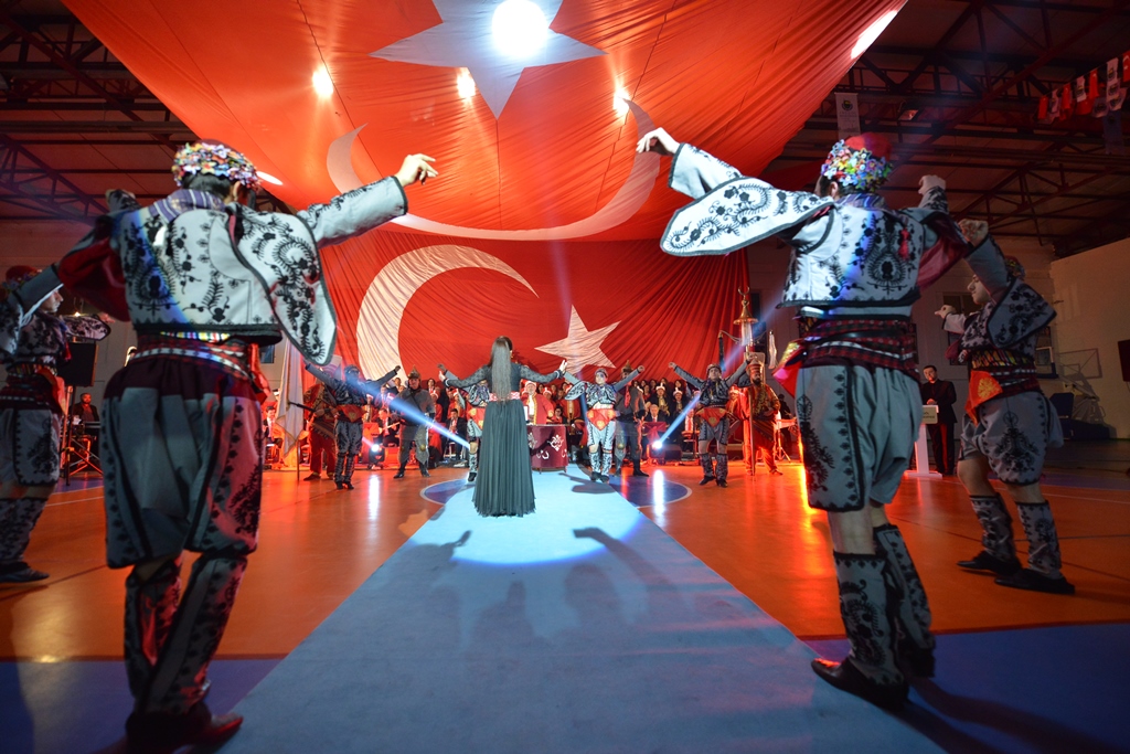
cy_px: 377
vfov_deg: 81.2
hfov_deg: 104.2
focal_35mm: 14
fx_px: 439
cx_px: 565
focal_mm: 14
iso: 1600
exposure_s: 1/125
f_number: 3.2
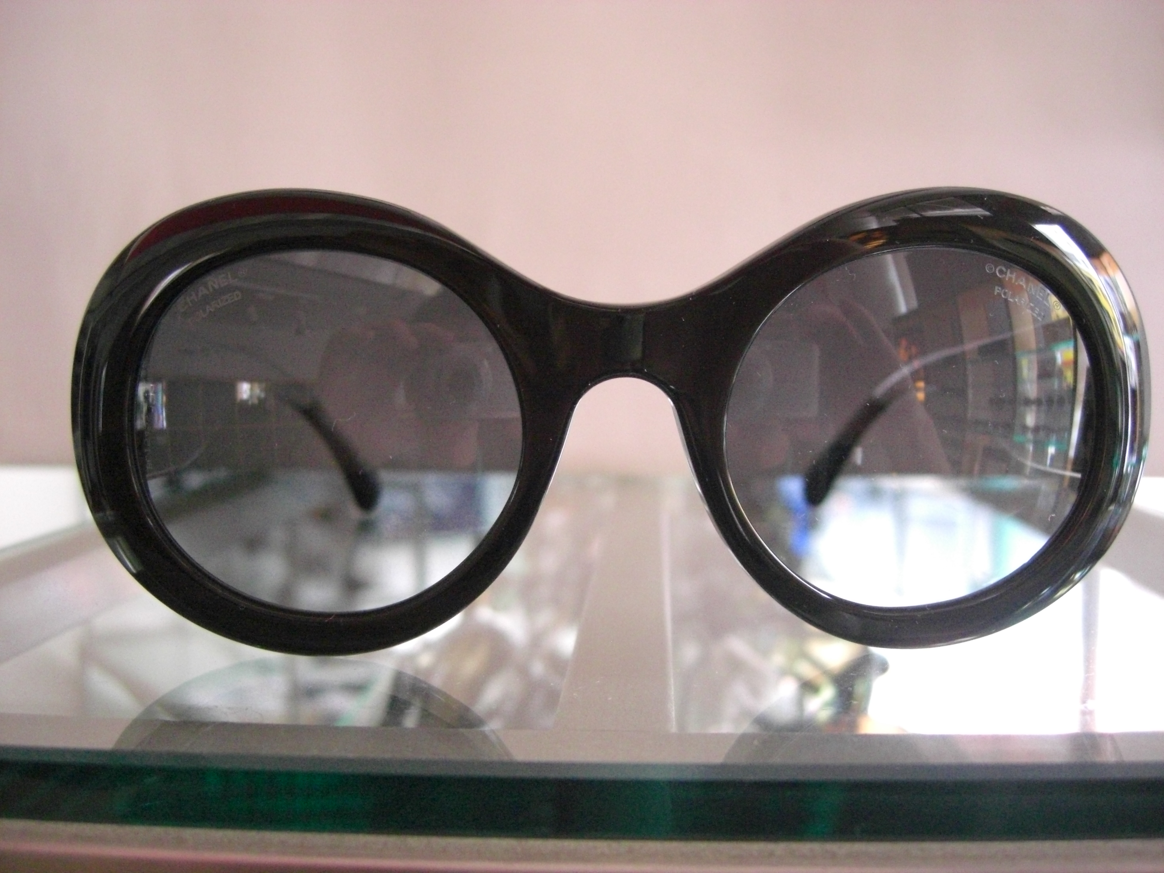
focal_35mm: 38
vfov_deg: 37.7
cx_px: 582
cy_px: 436
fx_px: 1278
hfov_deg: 49.0
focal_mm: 7.9
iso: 800
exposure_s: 1/80
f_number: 2.8
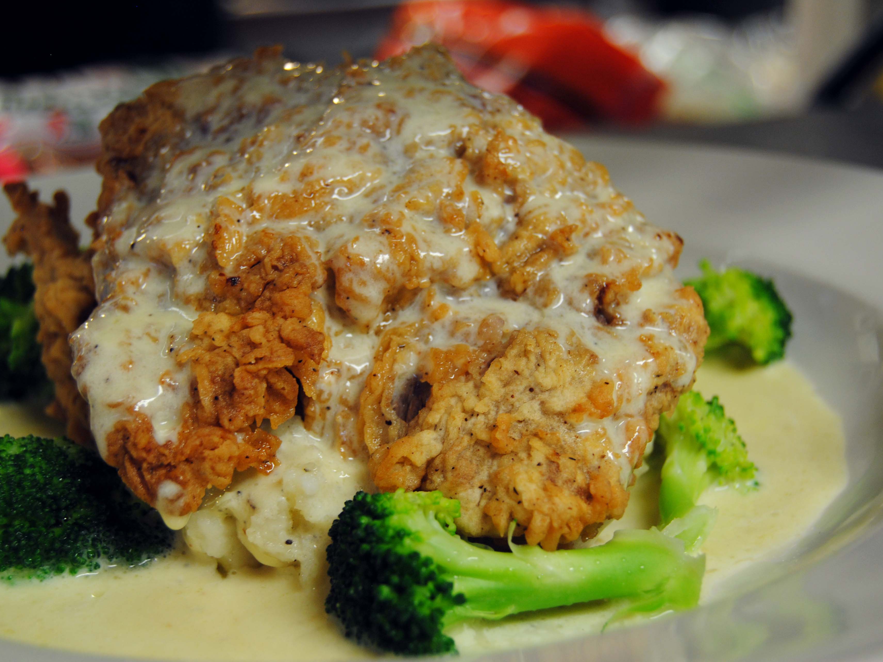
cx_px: 417
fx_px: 1581
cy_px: 333
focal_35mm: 62
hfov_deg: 31.2
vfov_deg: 23.6
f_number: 4.8
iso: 280
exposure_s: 1/30
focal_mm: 38
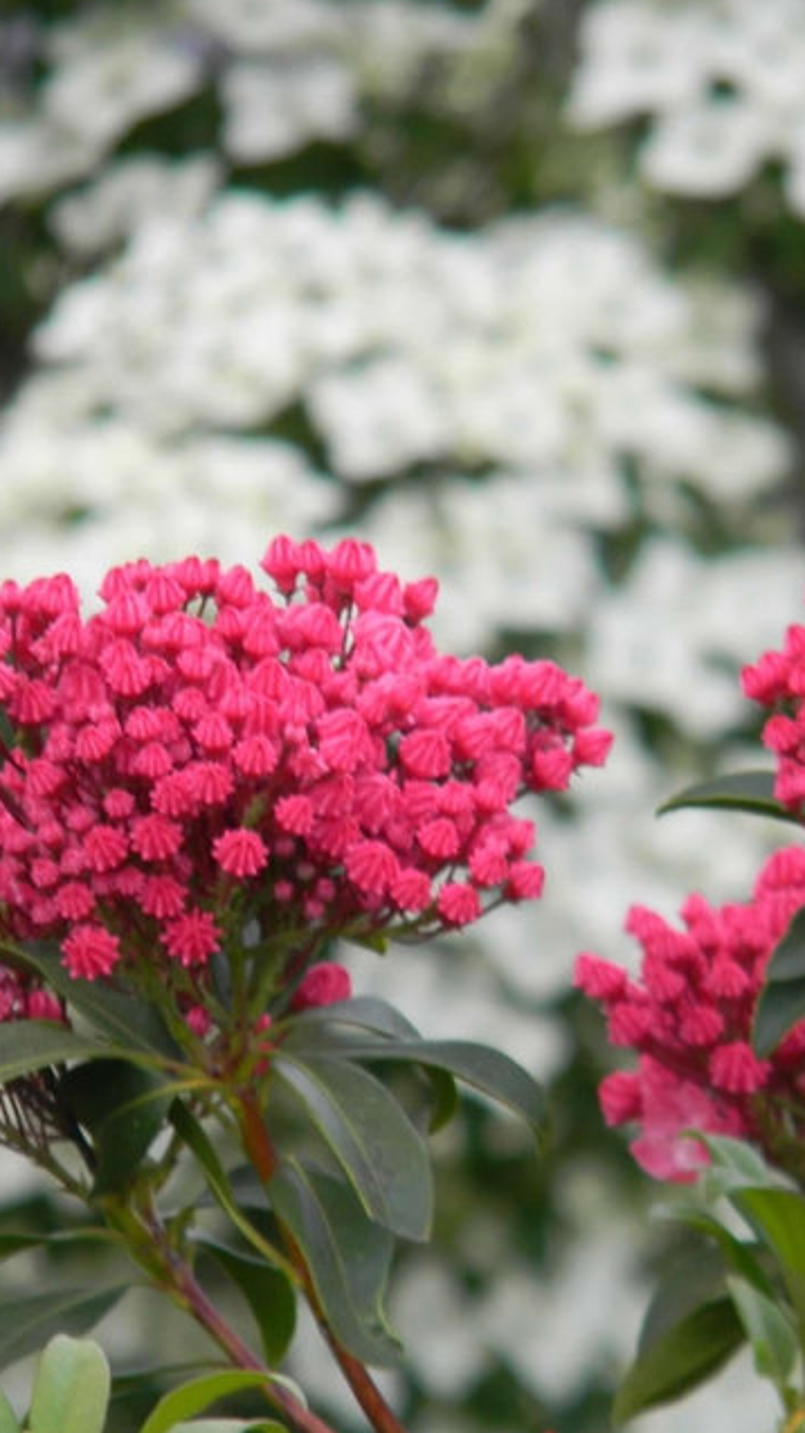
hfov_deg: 3.3
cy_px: 830
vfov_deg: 5.9
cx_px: 760
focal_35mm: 366
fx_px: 13898
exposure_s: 1/34.5
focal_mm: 50.4
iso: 80
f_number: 5.4
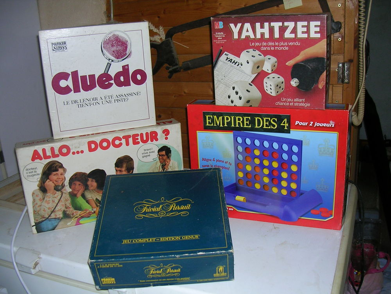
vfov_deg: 37.7
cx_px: 196
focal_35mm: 38
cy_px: 147
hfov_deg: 49.0
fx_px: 429
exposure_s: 1/60.1
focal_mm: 5.8
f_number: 2.8
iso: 50
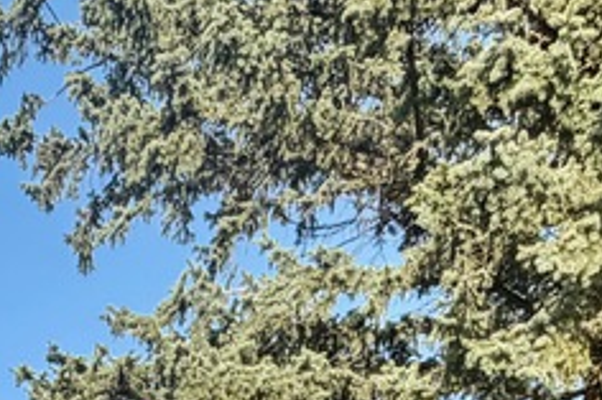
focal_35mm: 89
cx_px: -3
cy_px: 948
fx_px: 1487
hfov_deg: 22.0
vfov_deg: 12.3
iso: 40
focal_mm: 2.22
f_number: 2.2
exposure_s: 1/679
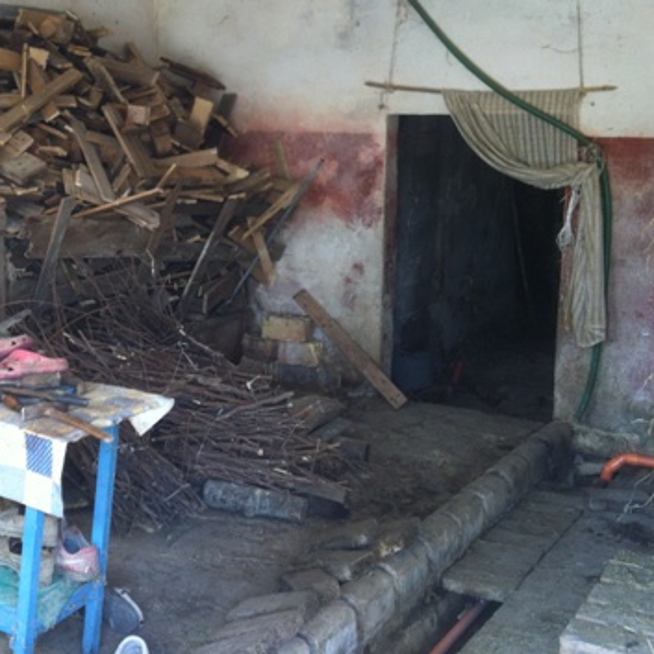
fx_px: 1197
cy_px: 274
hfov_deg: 30.2
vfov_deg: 30.5
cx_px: 182
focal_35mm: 56
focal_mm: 3.85
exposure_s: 1/20
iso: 80
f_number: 2.8
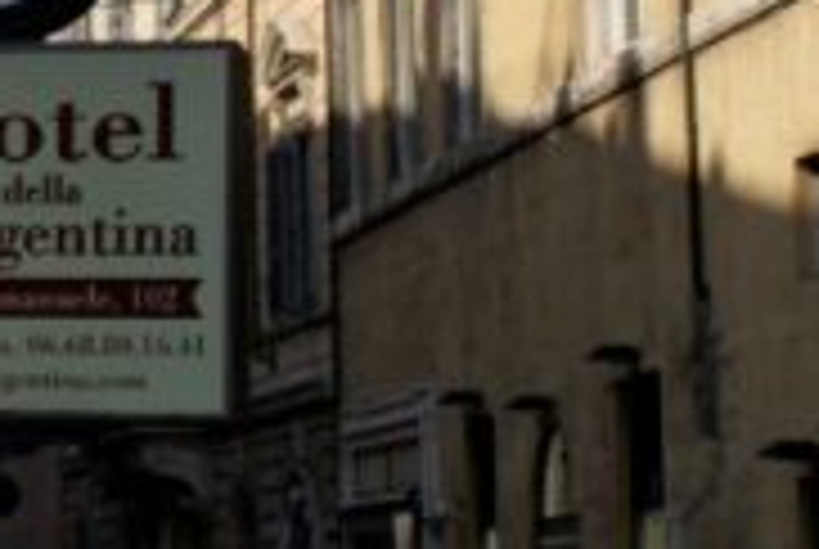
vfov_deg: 7.9
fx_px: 3934
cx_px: -351
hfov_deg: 11.5
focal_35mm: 173
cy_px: -20
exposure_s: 1/160
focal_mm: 35
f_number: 11
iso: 100
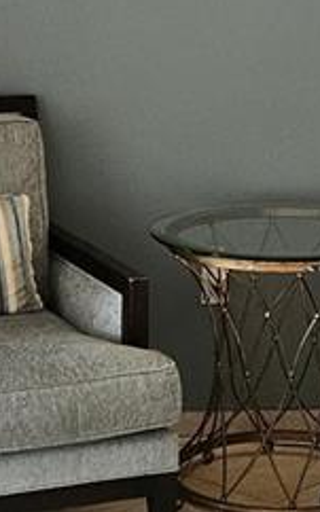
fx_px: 1690
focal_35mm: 121
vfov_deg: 17.3
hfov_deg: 10.7
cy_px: 243
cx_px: 369
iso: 250
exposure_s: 1/120
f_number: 1.8
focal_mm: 5.4
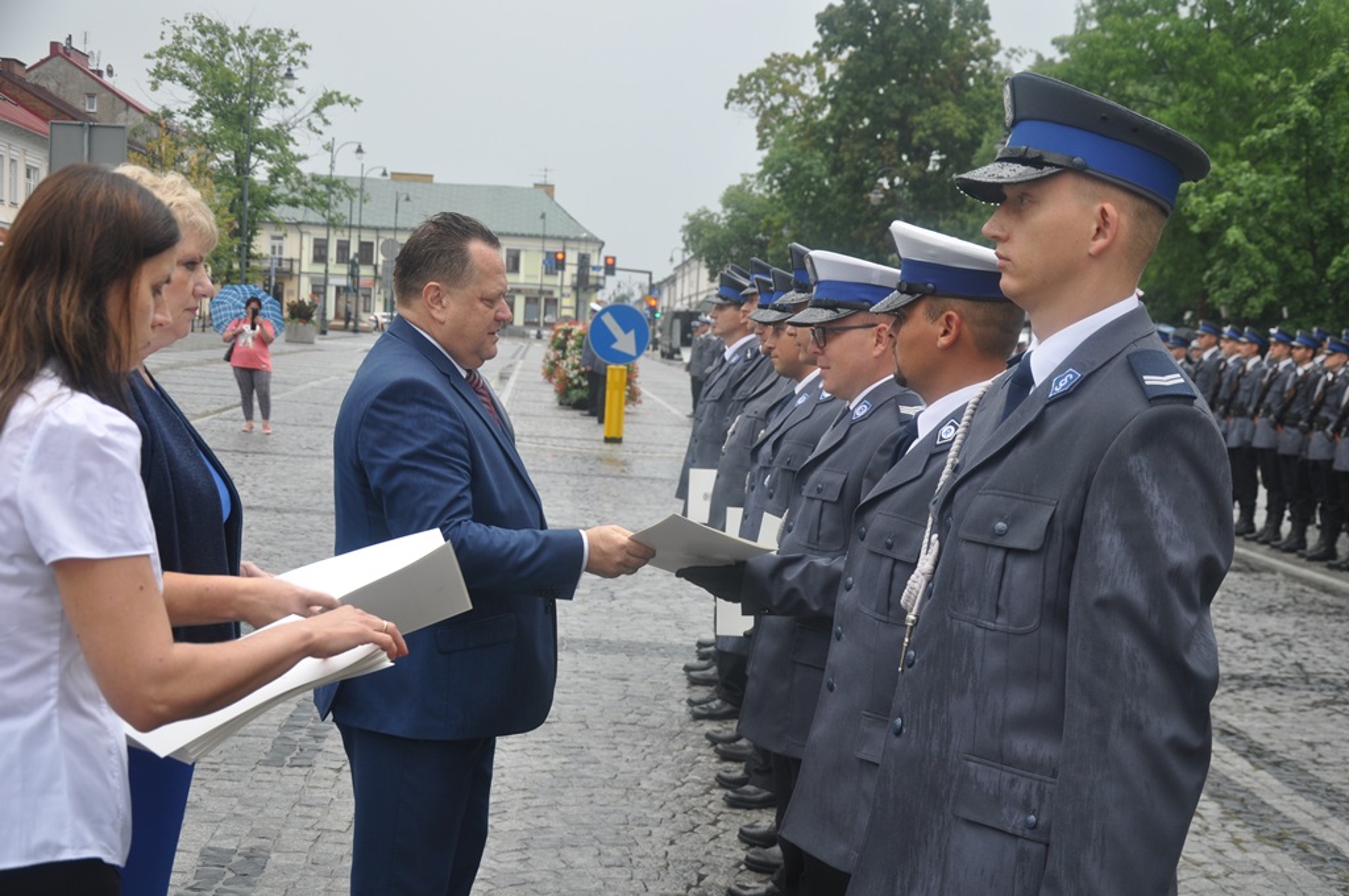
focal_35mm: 48
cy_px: 448
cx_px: 674
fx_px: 1796
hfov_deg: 41.2
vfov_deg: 28.0
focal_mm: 32
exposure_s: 1/125
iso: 200
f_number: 5.6
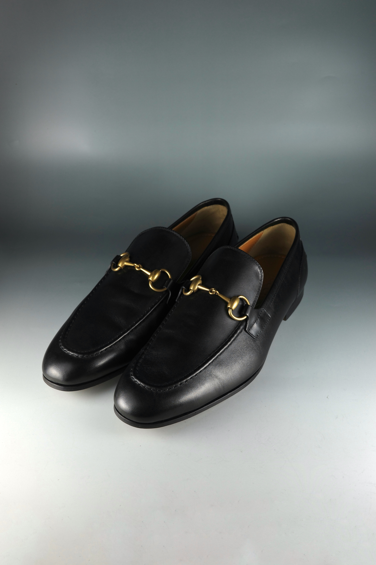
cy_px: 282
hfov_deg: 33.4
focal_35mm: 40
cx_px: 188
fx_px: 627
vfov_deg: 48.5
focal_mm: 26
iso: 100
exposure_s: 1/25
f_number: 6.3
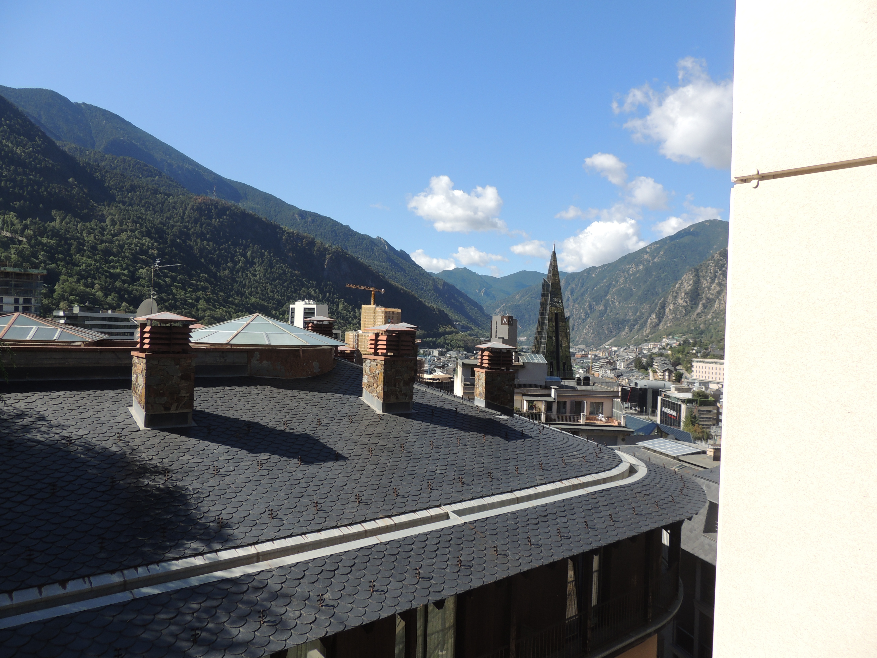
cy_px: 329
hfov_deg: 71.6
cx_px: 438
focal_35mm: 24
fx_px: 608
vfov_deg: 56.8
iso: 100
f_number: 3
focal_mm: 4.3
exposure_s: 1/1000
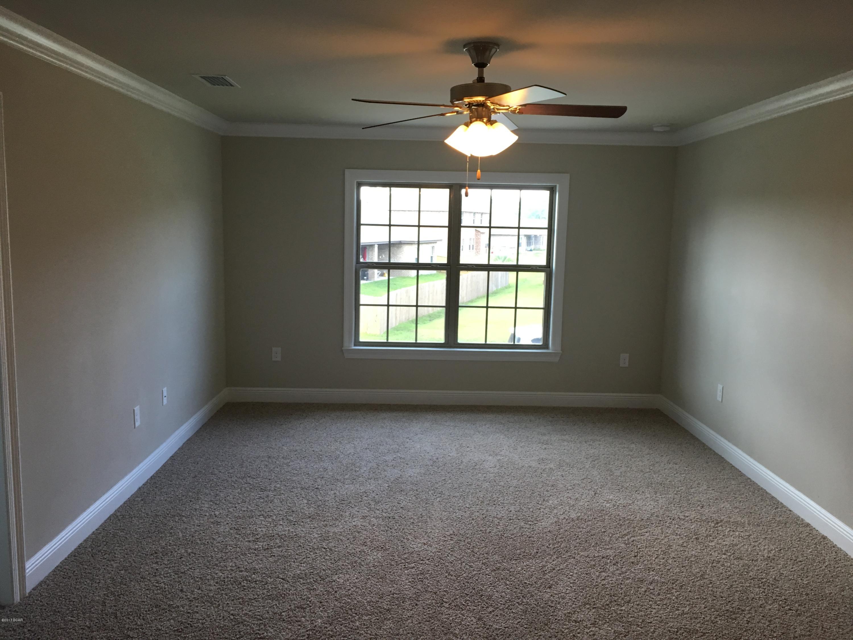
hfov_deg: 61.7
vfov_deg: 48.2
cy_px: 320
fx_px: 715
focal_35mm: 29
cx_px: 426
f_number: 2.2
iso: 40
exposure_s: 1/30
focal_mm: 4.15
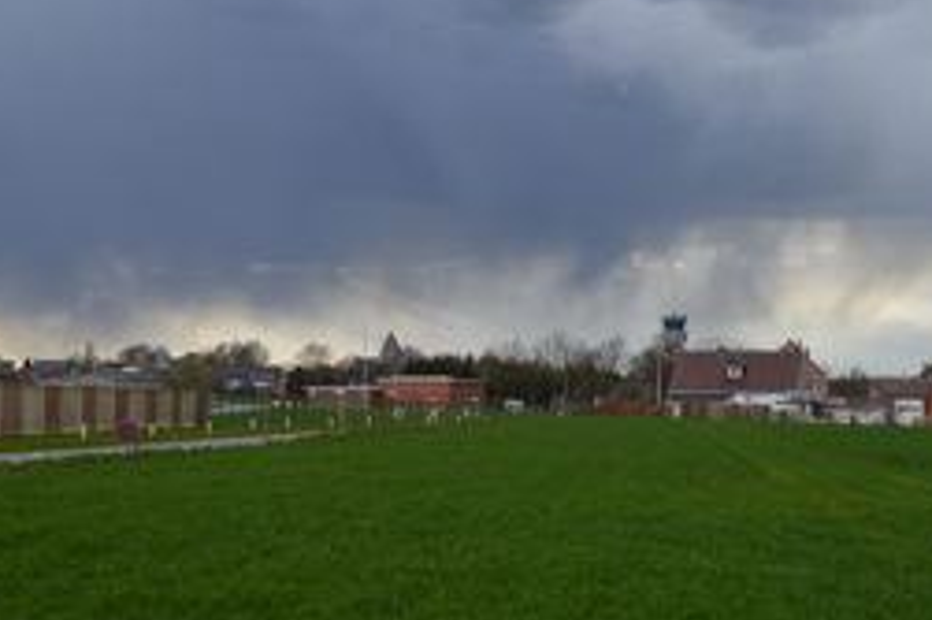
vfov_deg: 20.2
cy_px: 197
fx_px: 1733
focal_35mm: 67
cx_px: 420
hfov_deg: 30.1
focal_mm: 28
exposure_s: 1/125
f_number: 5.6
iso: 125
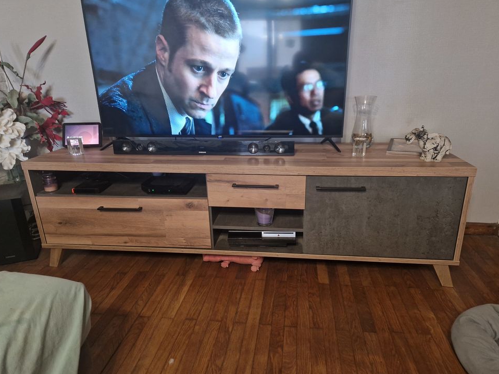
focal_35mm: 24
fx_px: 346
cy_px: 190
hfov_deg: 71.6
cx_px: 254
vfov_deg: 56.8
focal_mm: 5.4
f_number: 1.8
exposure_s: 1/37
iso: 250
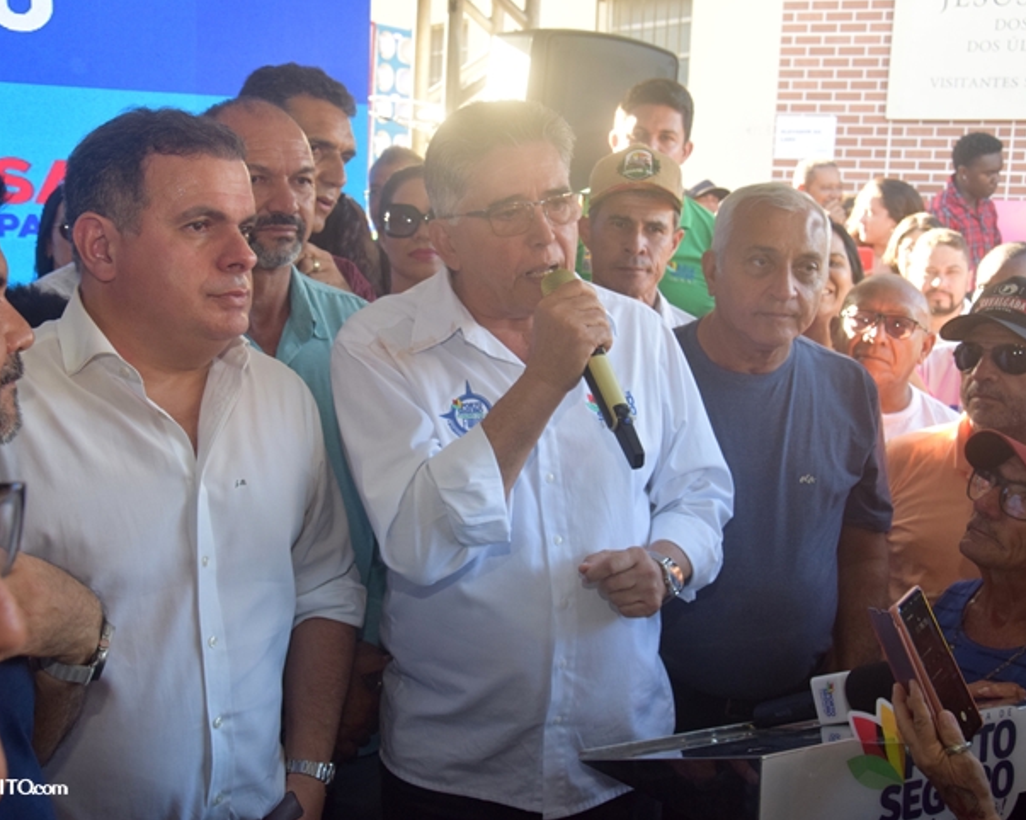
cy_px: 407
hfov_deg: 41.2
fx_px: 1366
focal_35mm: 45
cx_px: 484
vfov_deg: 33.4
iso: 800
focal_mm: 26
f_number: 5.6
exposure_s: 1/125
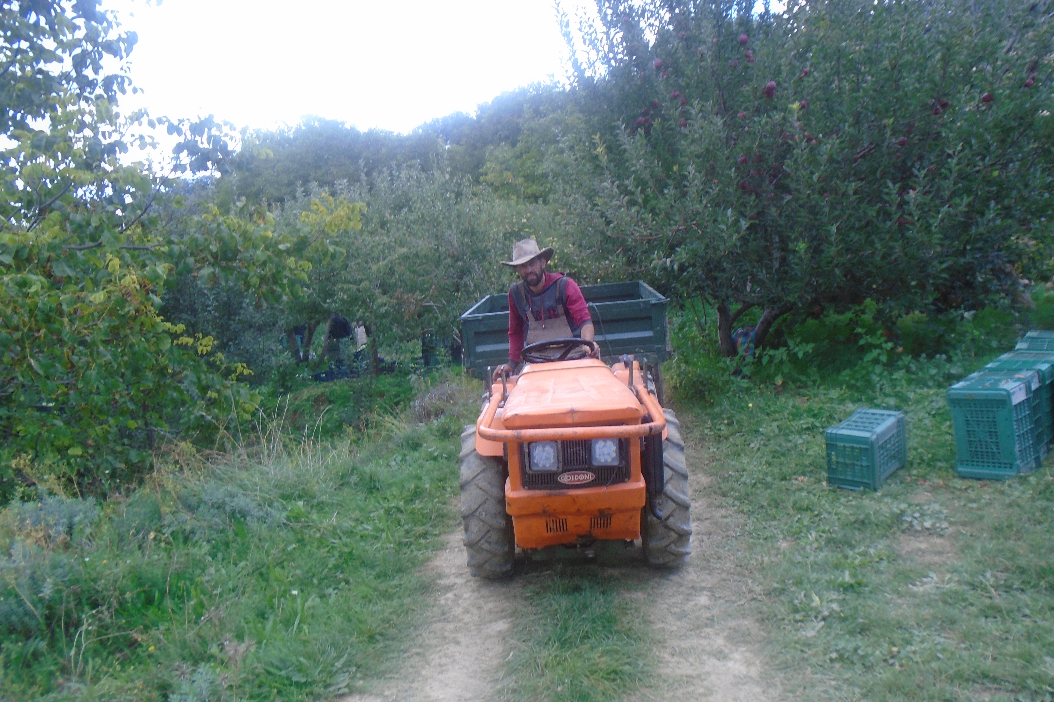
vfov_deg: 46.4
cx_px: 535
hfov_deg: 65.5
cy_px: 345
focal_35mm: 28
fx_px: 820
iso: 100
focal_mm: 4.6
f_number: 3.2
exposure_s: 1/125
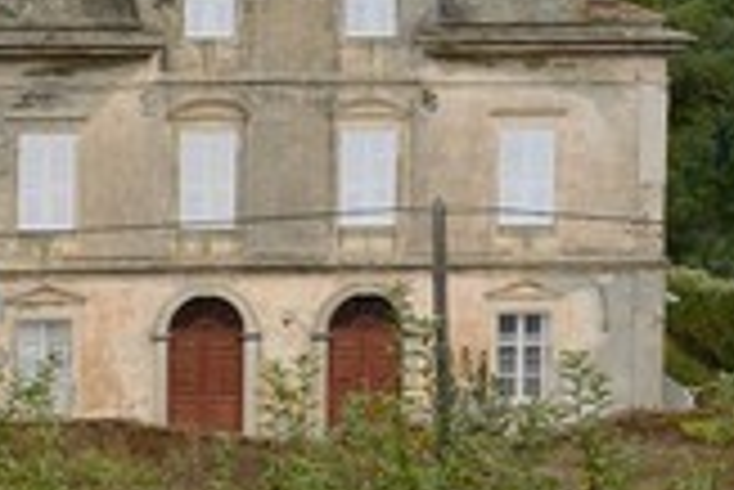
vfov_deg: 8.6
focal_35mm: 160
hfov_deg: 12.6
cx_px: -50
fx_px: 3265
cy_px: 27
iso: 200
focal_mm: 62
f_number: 8
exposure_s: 1/160
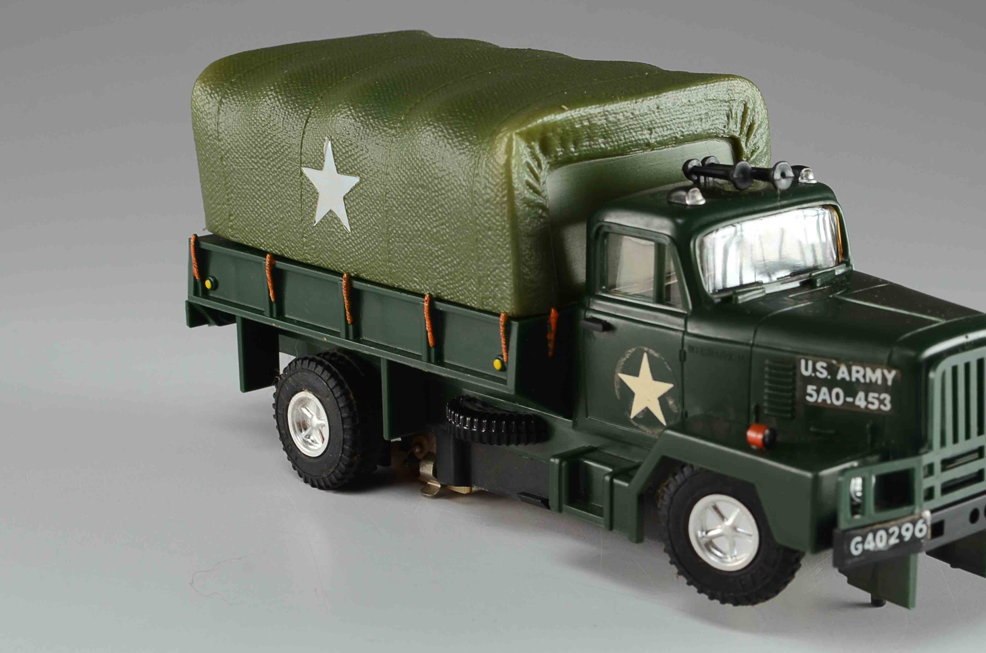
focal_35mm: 86
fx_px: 2351
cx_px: 607
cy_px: 288
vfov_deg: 15.8
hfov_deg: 23.6
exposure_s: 1/80
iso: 100
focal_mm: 44
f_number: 13
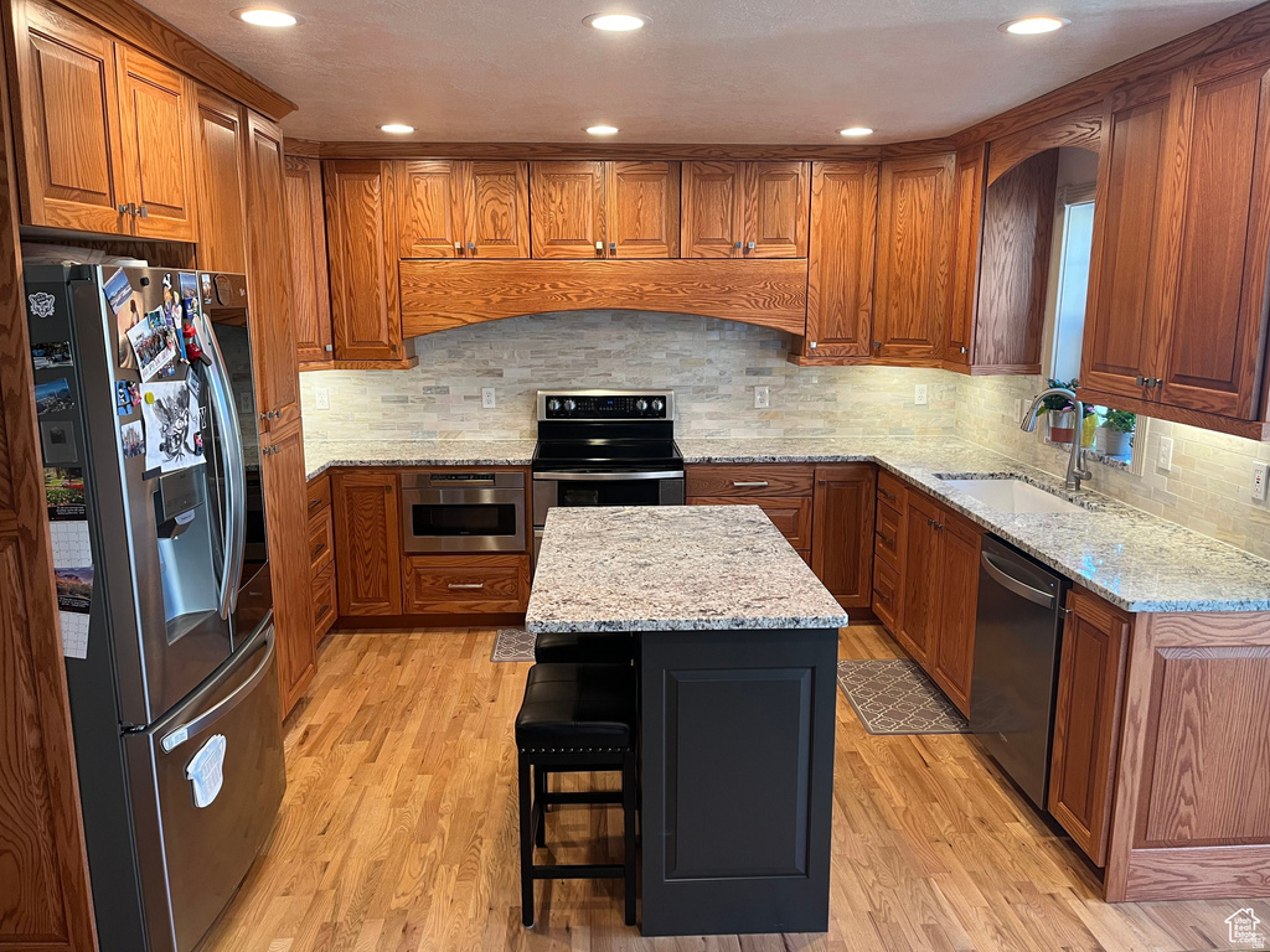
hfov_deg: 67.3
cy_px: 476
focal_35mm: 26
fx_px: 954
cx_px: 635
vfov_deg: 53.1
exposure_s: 1/60
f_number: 1.6
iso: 100
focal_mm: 5.1
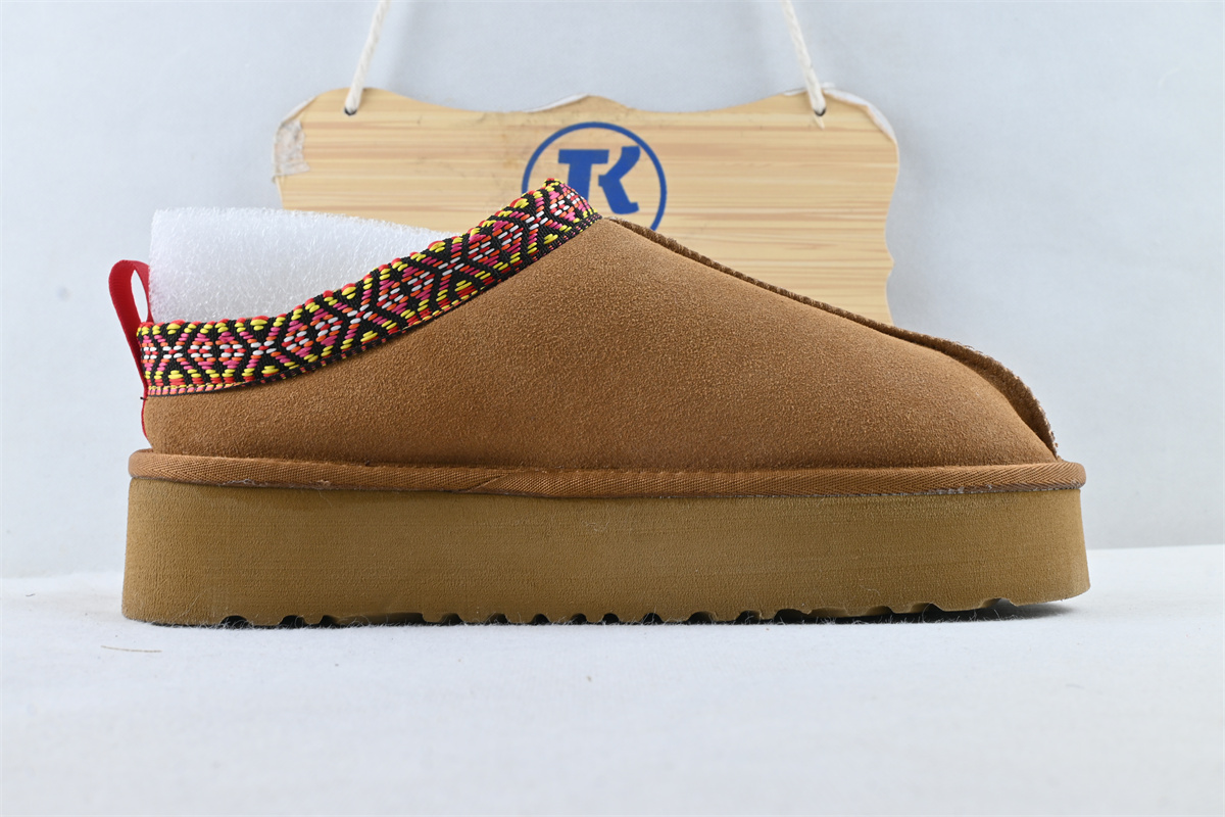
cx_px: 612
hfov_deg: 48.7
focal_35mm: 40
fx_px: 1352
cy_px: 408
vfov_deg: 33.6
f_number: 10
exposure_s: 1/10
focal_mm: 26.5
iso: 100
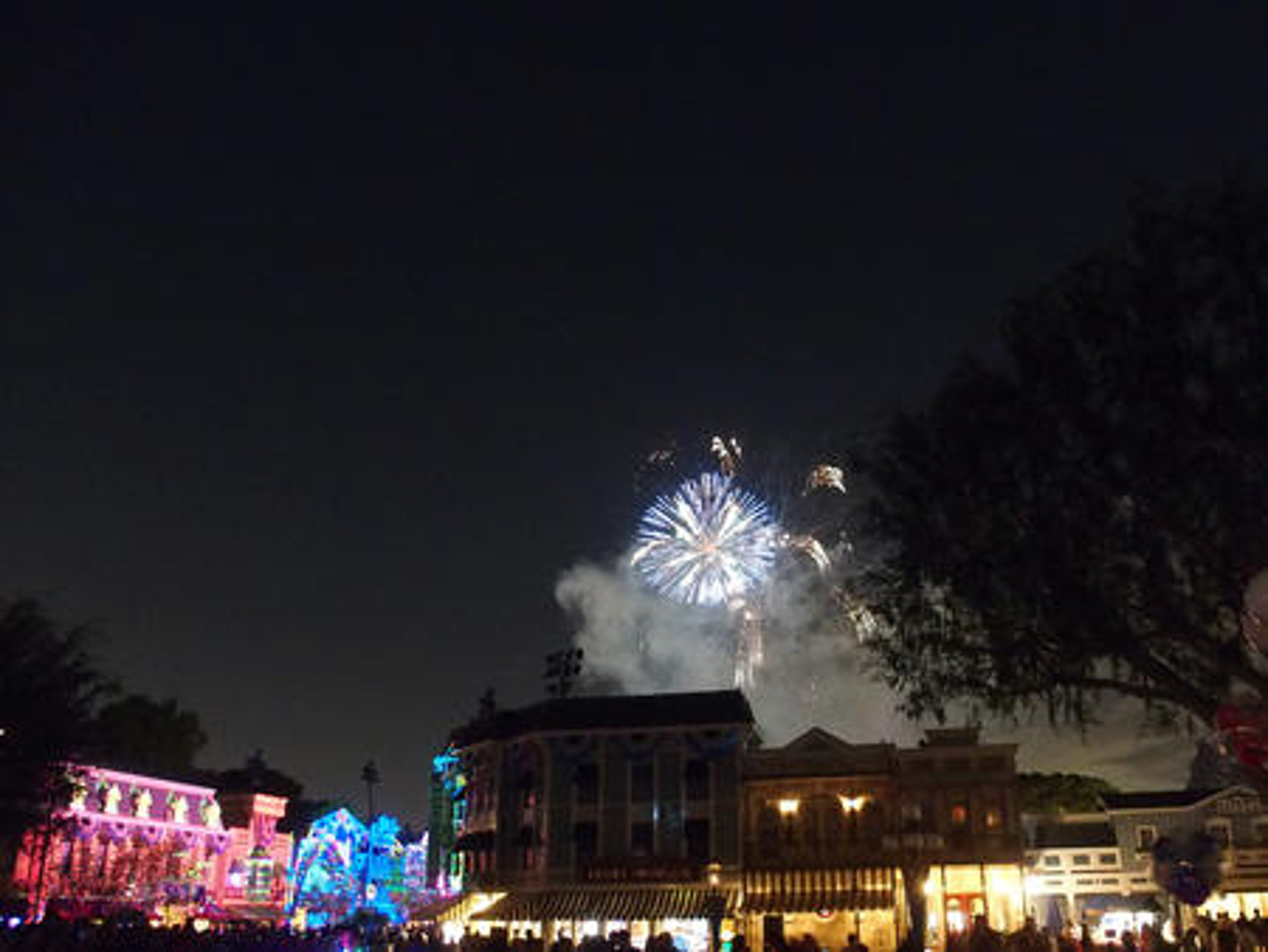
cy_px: 476
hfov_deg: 63.4
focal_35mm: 28
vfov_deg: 49.8
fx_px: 1026
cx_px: 634
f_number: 2.8
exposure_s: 1/5
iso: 1600
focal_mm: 6
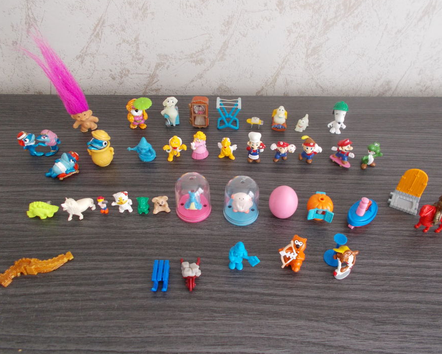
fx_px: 379
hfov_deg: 60.4
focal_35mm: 29
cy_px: 170
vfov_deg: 50.0
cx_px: 230
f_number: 3.2
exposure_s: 1/15
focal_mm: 4.6
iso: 200
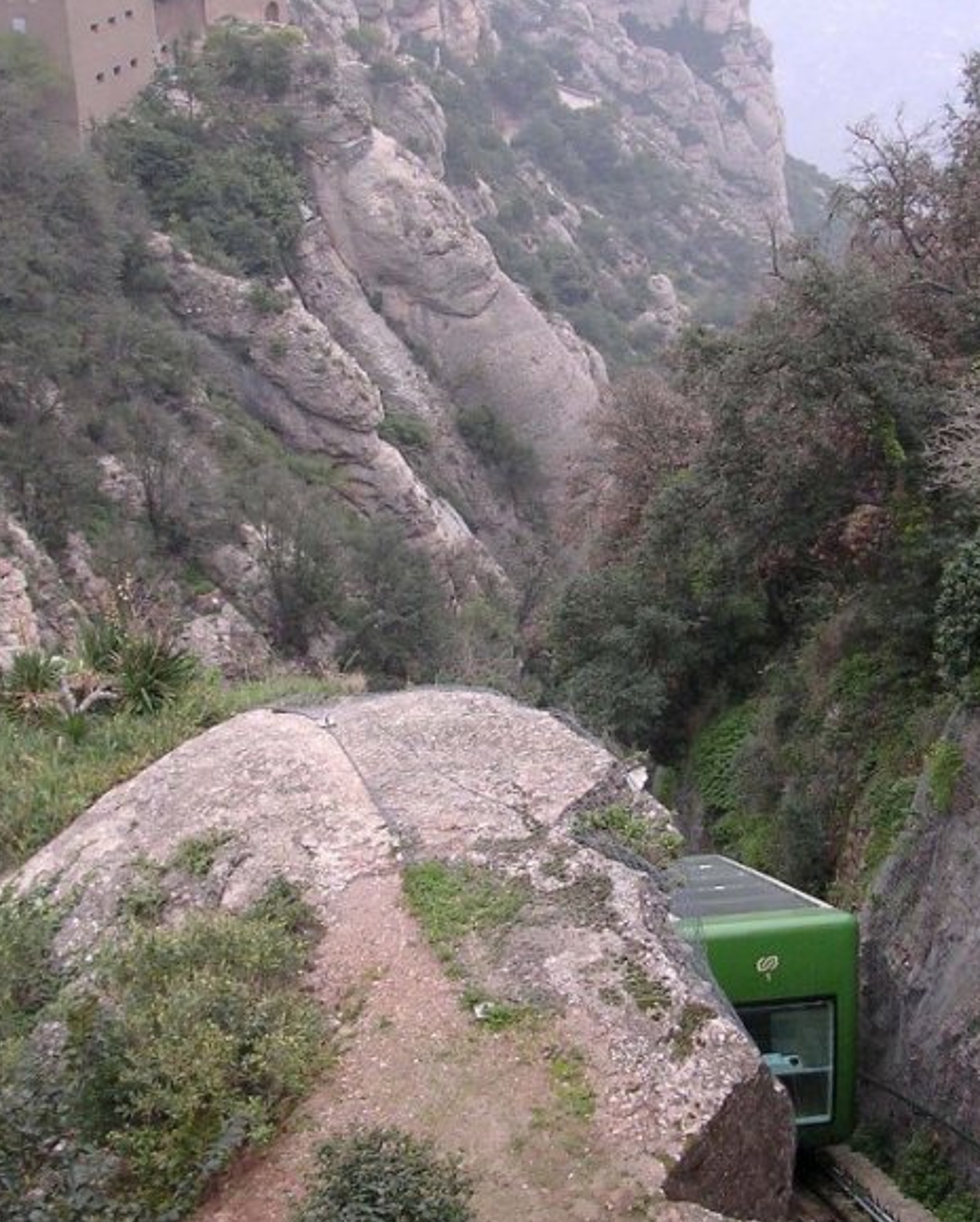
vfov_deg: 31.9
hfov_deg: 25.8
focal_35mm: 59
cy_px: 618
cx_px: 485
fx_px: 2137
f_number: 2.8
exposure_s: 1/164
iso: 100
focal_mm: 5.8
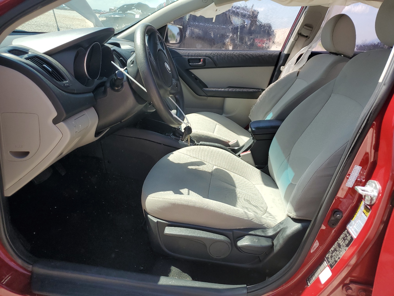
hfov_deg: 67.3
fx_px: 296
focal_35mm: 26
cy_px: 148
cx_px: 197
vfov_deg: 53.1
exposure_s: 1/1000
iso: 50
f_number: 1.5
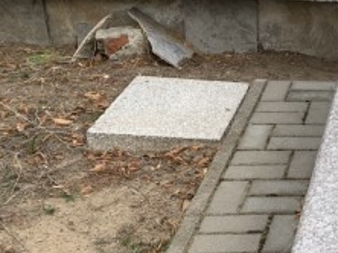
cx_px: 484
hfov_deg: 22.2
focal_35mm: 75
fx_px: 732
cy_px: 122
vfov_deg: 19.6
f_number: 1.8
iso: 25
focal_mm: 4.25
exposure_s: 1/1190
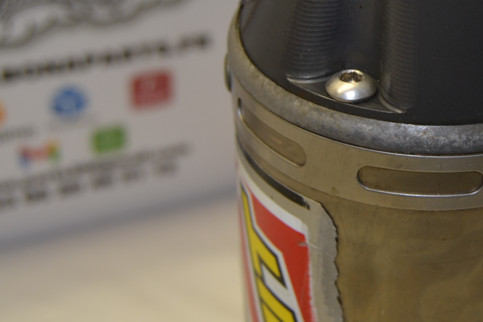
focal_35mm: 81
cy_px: 70
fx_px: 1087
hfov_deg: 24.4
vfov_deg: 16.7
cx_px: 425
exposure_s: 1/100
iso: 180
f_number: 4
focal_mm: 22
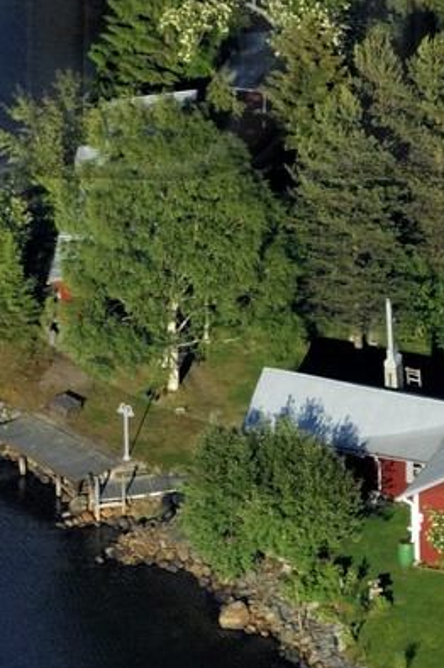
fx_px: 22552
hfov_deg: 1.1
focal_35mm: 1217
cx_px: 330
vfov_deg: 1.7
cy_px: -27
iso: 100
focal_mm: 200
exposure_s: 1/1500
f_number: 2.8
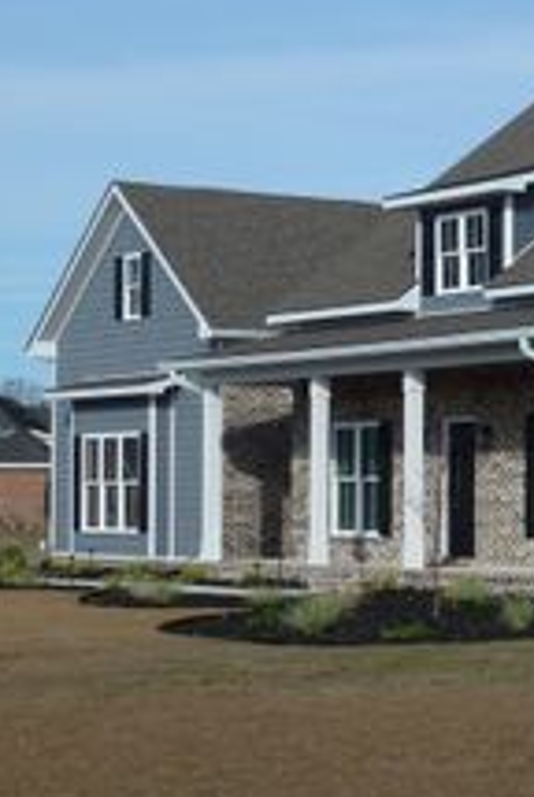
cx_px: 556
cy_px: 443
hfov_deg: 13.6
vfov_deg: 20.6
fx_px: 2196
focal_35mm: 99
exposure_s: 1/1300
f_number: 3.9
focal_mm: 7.4
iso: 100
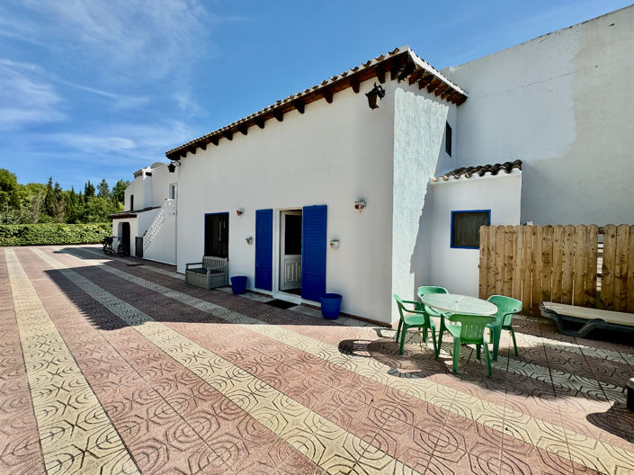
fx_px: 256
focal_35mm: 14
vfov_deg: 85.6
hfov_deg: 102.1
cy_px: 238
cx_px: 317
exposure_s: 1/2415
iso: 50
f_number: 2.2
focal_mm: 2.22
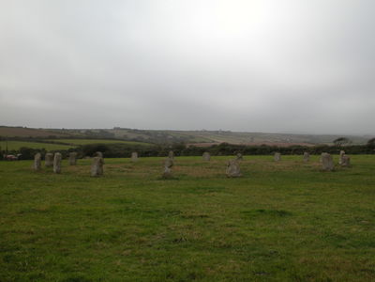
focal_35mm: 35
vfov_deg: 40.7
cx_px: 188
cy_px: 141
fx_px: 379
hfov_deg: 52.6
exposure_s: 1/257
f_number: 6.3
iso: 100
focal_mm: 8.9
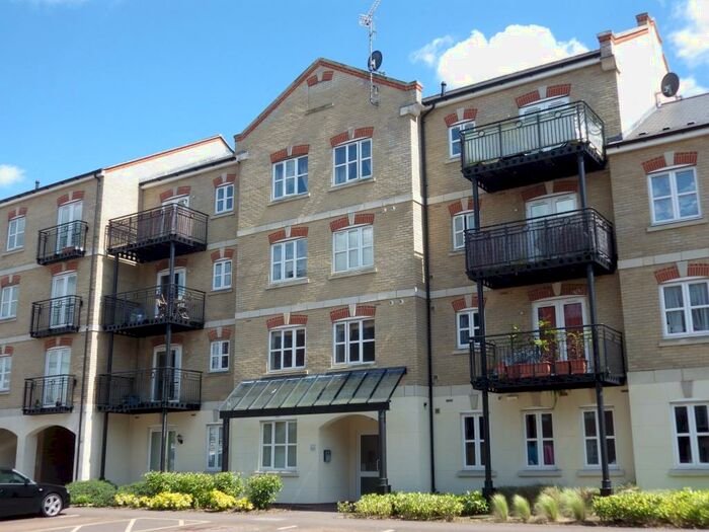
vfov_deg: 35.1
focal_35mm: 41
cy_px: 266
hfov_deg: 45.8
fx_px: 840
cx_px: 354
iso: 100
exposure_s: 1/400
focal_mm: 7.4
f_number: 3.6
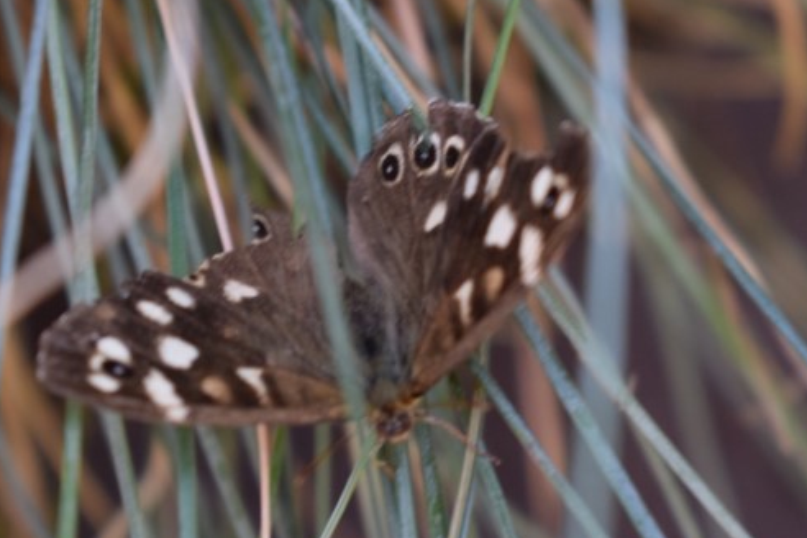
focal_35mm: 121
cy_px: 272
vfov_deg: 11.4
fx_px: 2706
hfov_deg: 17.0
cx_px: 343
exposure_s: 1/125
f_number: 5.6
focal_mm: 55
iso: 1100
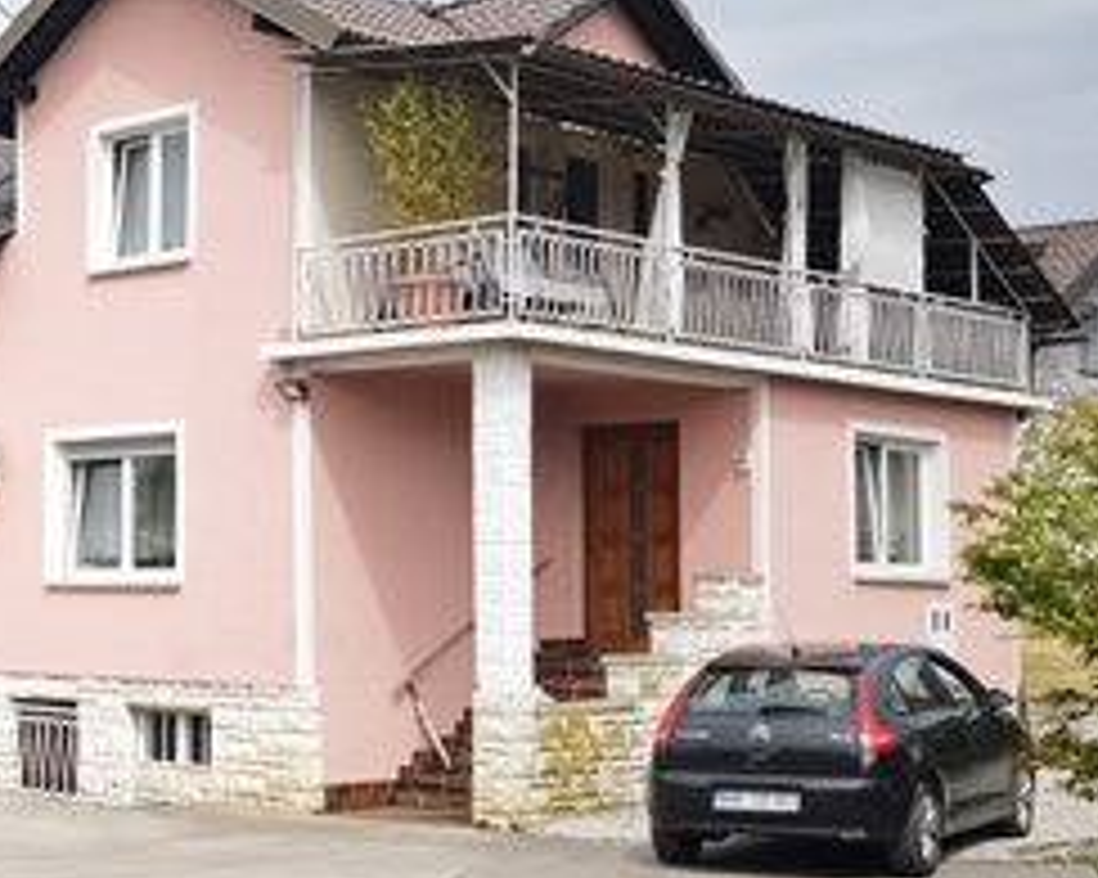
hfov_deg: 25.1
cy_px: 477
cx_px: -122
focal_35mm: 70
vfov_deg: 21.8
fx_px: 2274
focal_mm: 6.55
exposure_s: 1/1282
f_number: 1.62
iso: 50
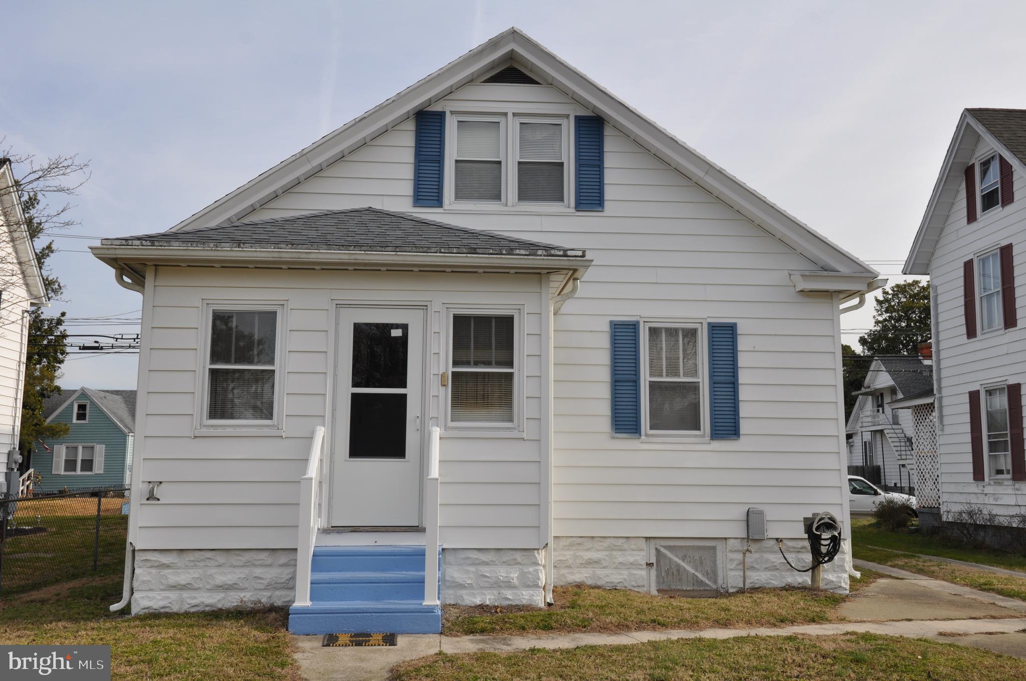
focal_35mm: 33
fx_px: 939
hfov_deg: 57.3
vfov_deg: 39.9
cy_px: 340
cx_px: 513
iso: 200
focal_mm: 22
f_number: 9
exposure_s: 1/320
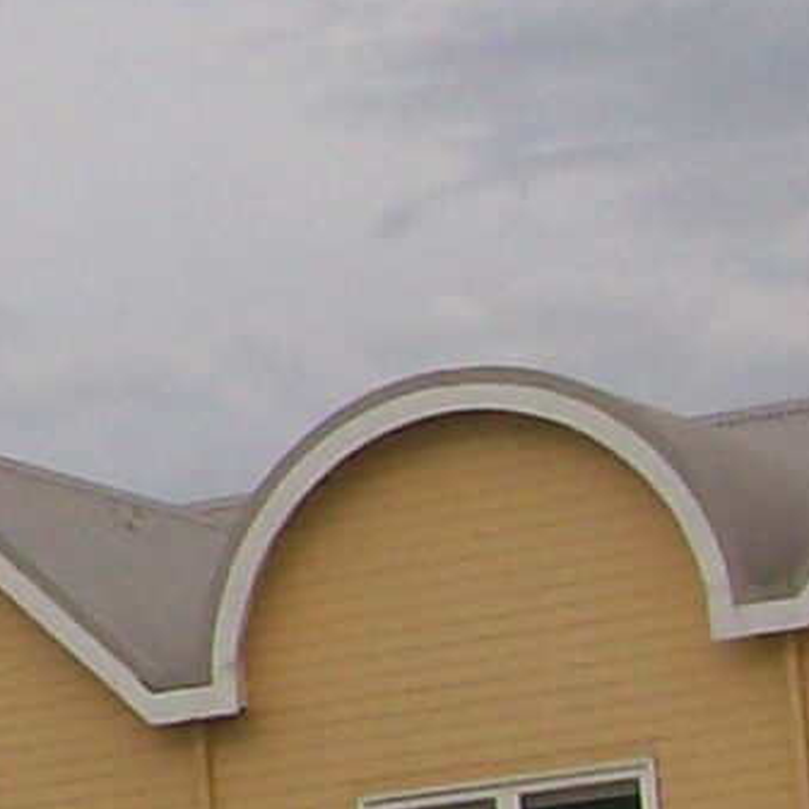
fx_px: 6399
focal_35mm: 242
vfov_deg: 7.2
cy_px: -17
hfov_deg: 6.5
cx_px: -1717
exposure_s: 1/1029
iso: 80
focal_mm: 6
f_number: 4.8
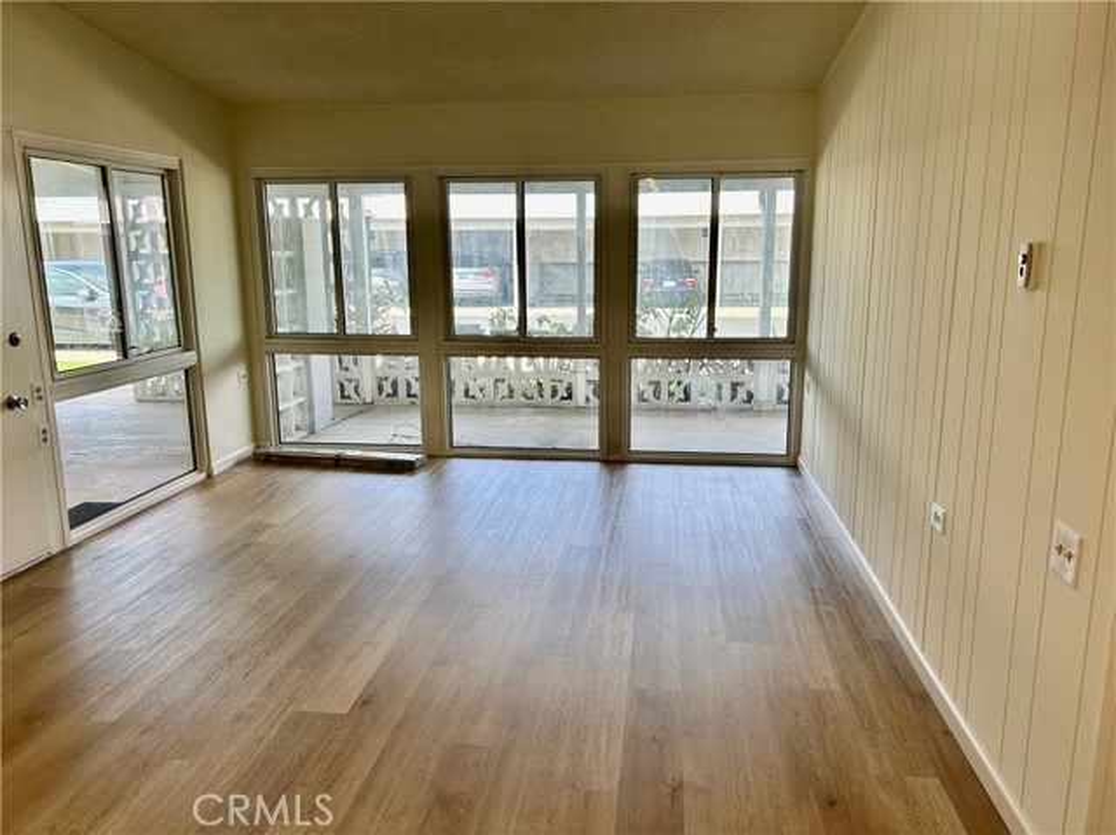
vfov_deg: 53.0
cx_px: 558
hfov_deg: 67.3
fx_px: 838
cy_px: 418
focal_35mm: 26
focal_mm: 5.7
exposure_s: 1/251
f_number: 1.5
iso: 40
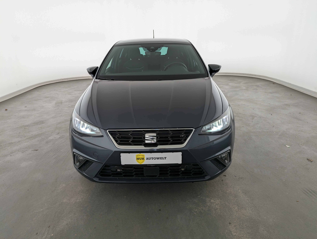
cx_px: 158
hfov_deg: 71.5
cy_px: 120
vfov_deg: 56.9
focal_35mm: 24
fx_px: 220
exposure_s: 1/185
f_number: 1.85
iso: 41
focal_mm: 6.81
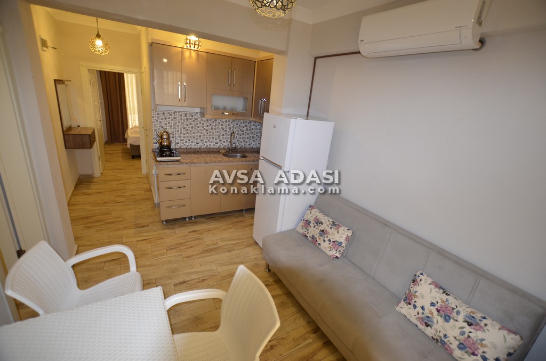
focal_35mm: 15
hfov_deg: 100.5
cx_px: 273
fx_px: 227
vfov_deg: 77.1
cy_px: 180
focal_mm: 10
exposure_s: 1/60
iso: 640
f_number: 3.5
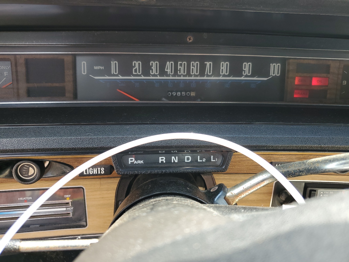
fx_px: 262
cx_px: 174
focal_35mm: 26
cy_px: 131
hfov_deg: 67.3
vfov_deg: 53.1
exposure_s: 1/149
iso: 50
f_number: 1.5
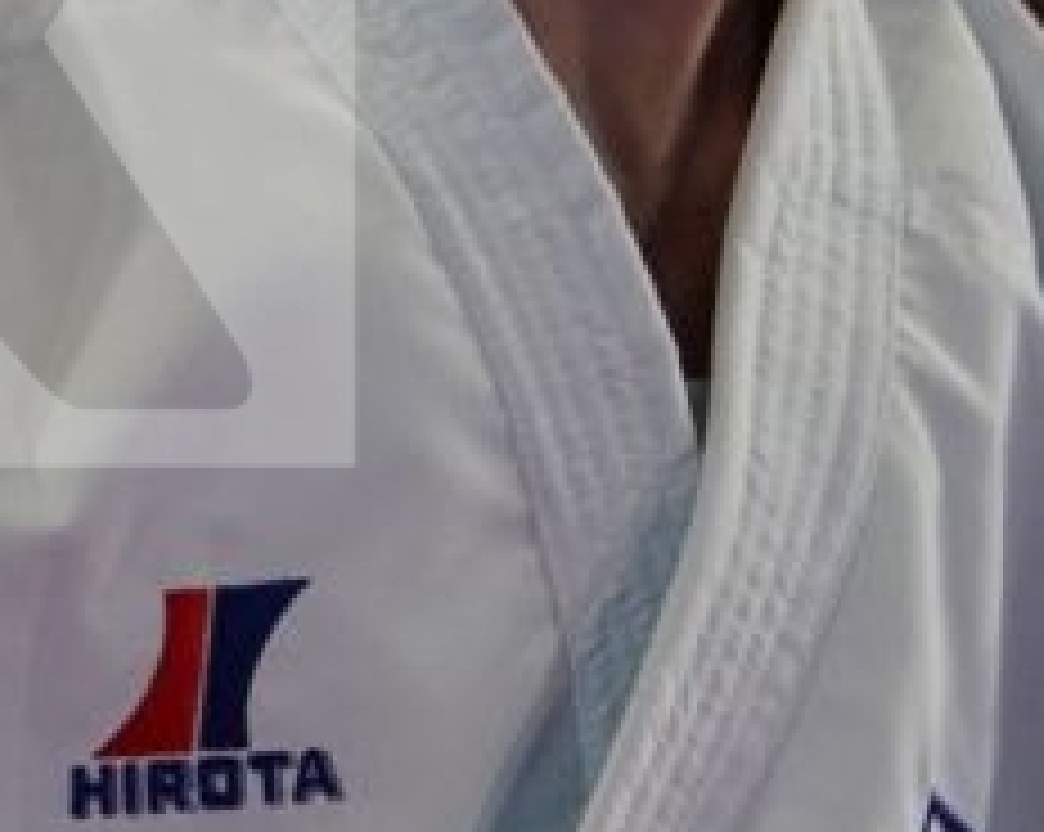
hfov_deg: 0.9
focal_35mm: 2065
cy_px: 58
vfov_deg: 0.7
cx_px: -1588
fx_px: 63725
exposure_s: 1/500
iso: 500
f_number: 2.8
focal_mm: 189
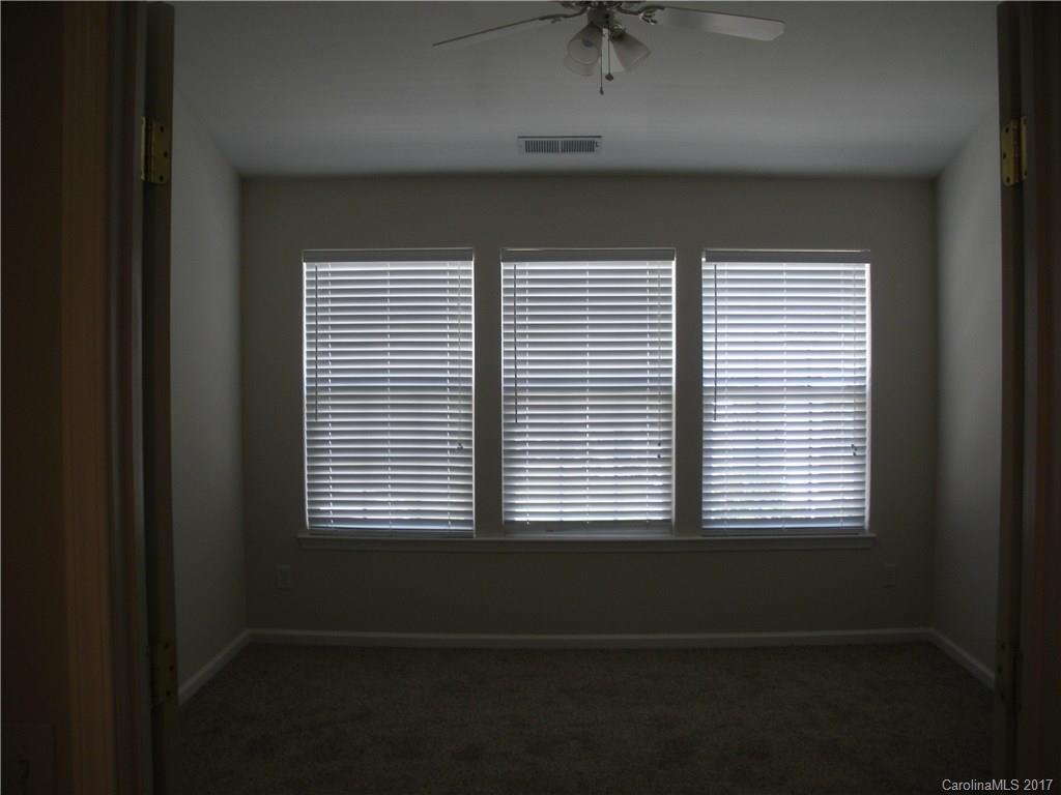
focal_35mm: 36
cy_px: 398
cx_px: 530
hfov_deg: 51.4
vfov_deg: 39.7
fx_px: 1103
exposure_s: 1/56.3
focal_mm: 6.3
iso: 92
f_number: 3.5
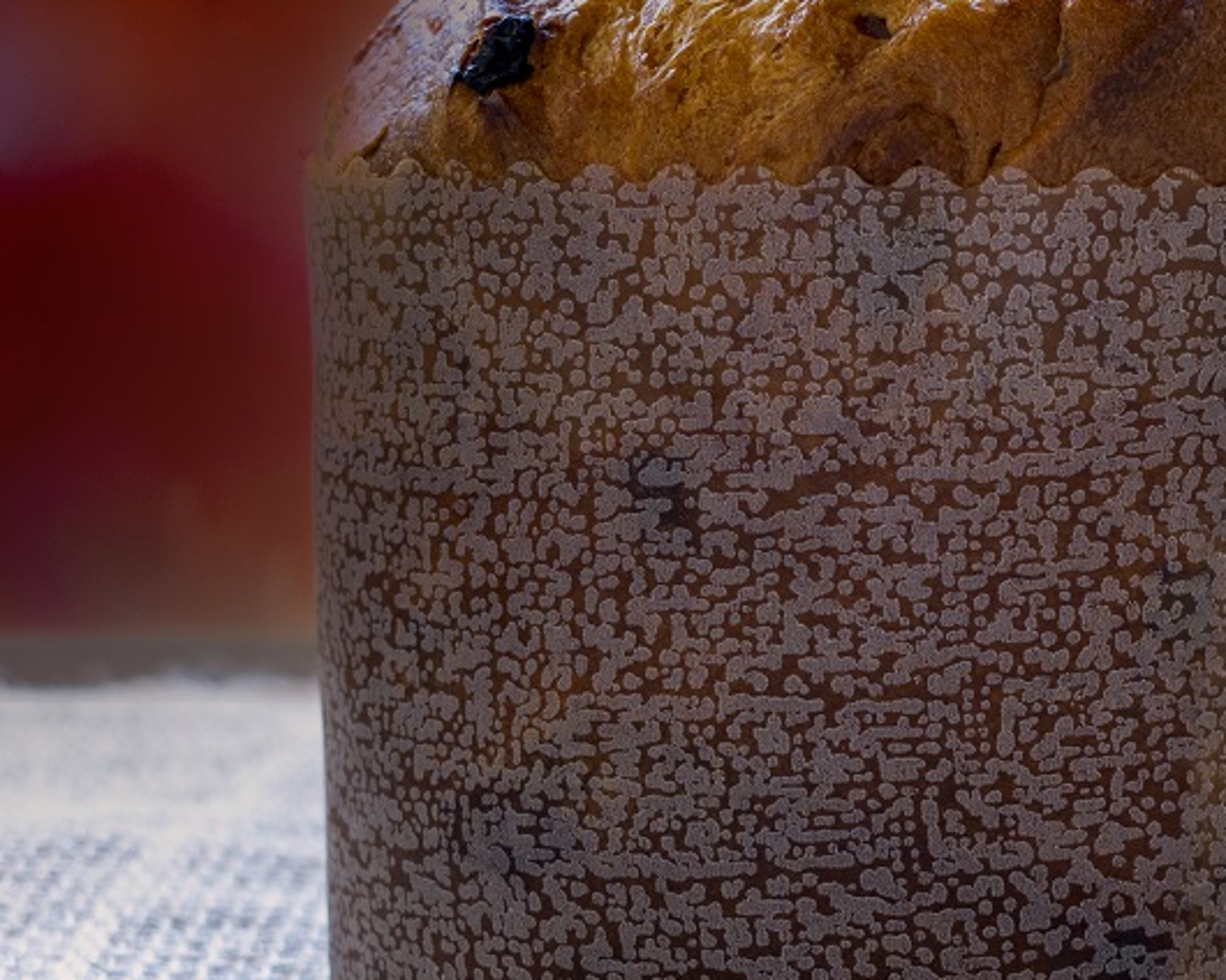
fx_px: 3701
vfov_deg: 15.1
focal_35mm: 102
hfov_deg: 18.2
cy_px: 342
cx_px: 1298
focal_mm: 32
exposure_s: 1/1.25
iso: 100
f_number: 4.5
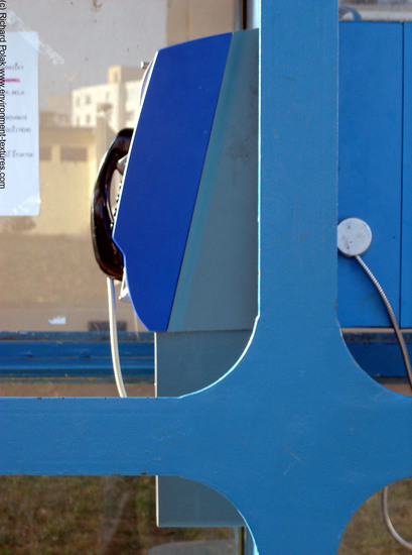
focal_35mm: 112
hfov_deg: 13.2
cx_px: 206
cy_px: 278
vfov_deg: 17.6
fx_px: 1787
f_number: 4.8
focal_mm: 22.8
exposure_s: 1/125
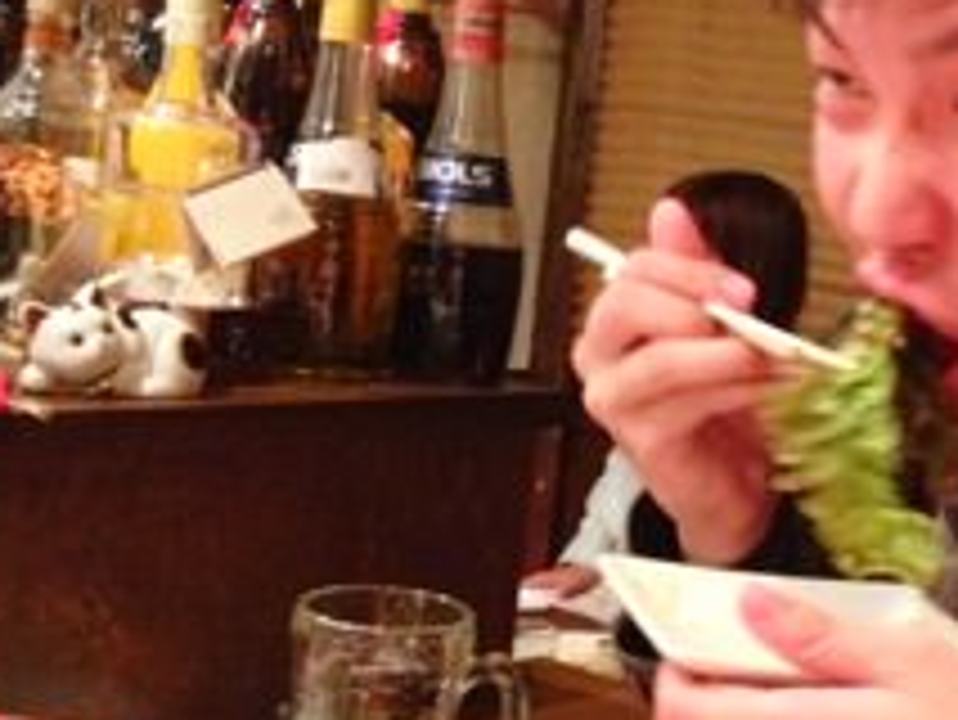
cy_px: 385
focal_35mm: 82
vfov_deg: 18.0
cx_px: 774
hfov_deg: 23.5
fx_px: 2271
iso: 640
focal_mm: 4.28
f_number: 2.4
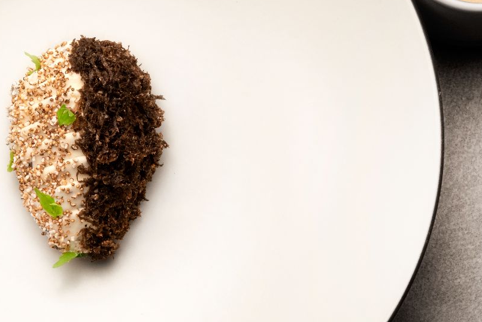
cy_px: 97
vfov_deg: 9.2
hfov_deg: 13.8
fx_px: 1996
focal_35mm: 149
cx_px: 227
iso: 500
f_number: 16
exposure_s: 1/2
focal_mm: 100
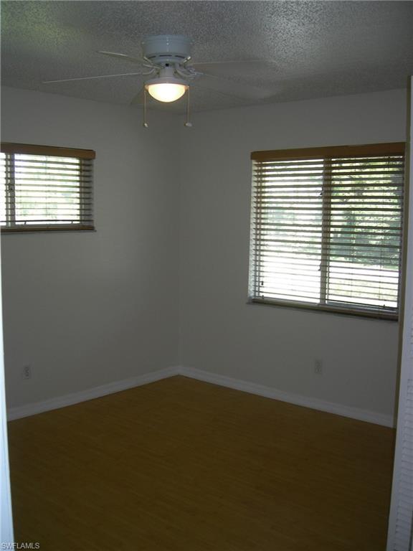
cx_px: 206
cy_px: 276
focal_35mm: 36
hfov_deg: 39.7
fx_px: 573
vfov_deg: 51.4
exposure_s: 1/30
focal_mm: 7.5
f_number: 2.7
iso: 64
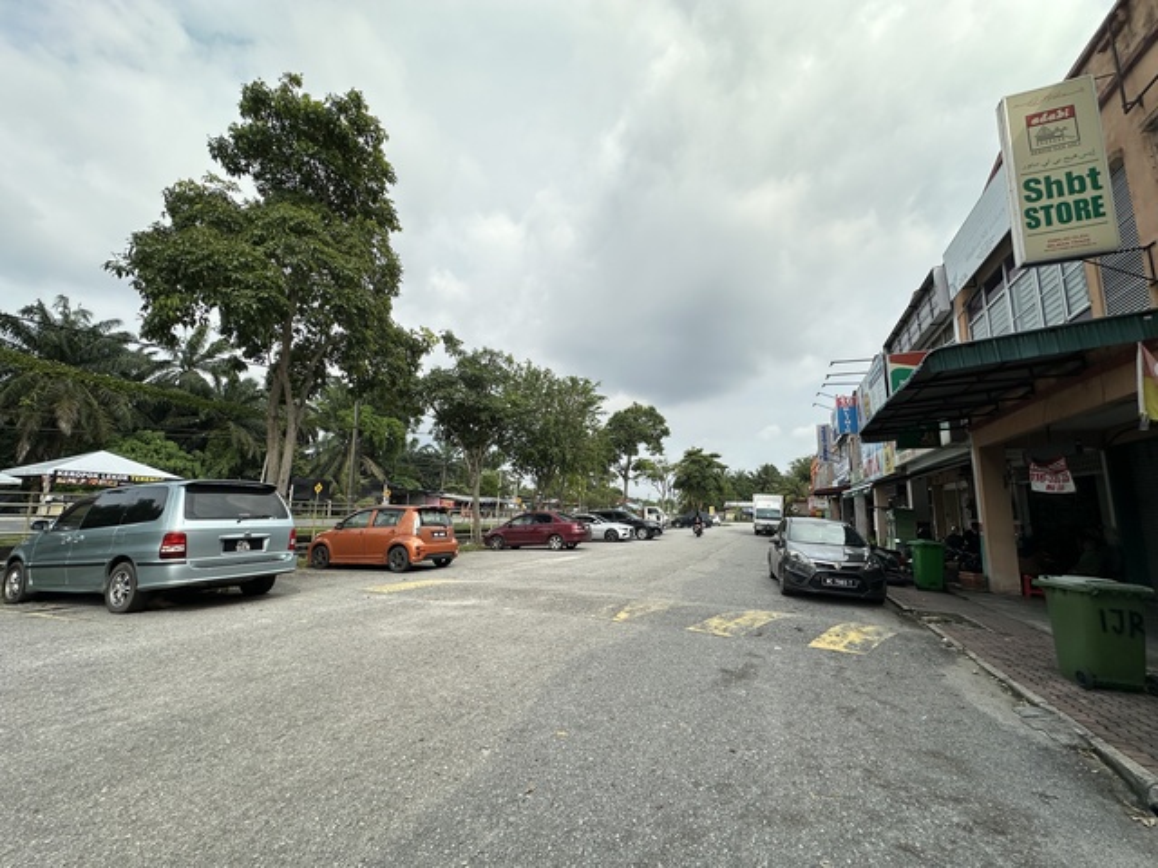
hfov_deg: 102.1
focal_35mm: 14
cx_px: 579
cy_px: 434
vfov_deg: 85.7
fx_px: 468
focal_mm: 2.22
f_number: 2.2
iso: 50
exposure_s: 1/2398
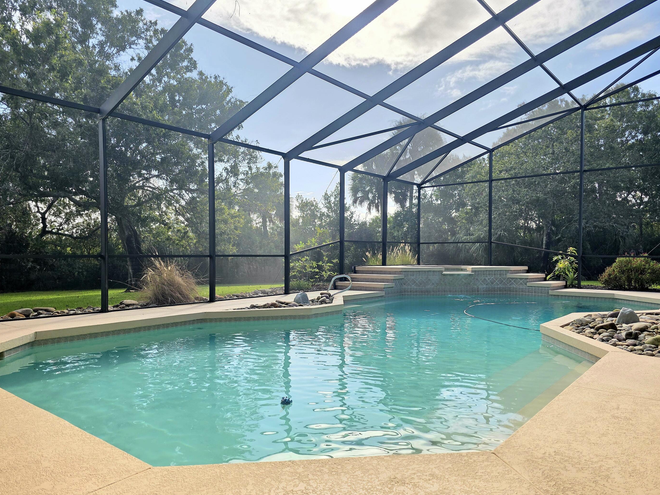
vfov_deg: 54.8
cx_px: 307
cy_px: 265
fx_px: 477
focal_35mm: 25
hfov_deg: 69.3
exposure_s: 1/2500
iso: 80
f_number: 1.7
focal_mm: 6.3
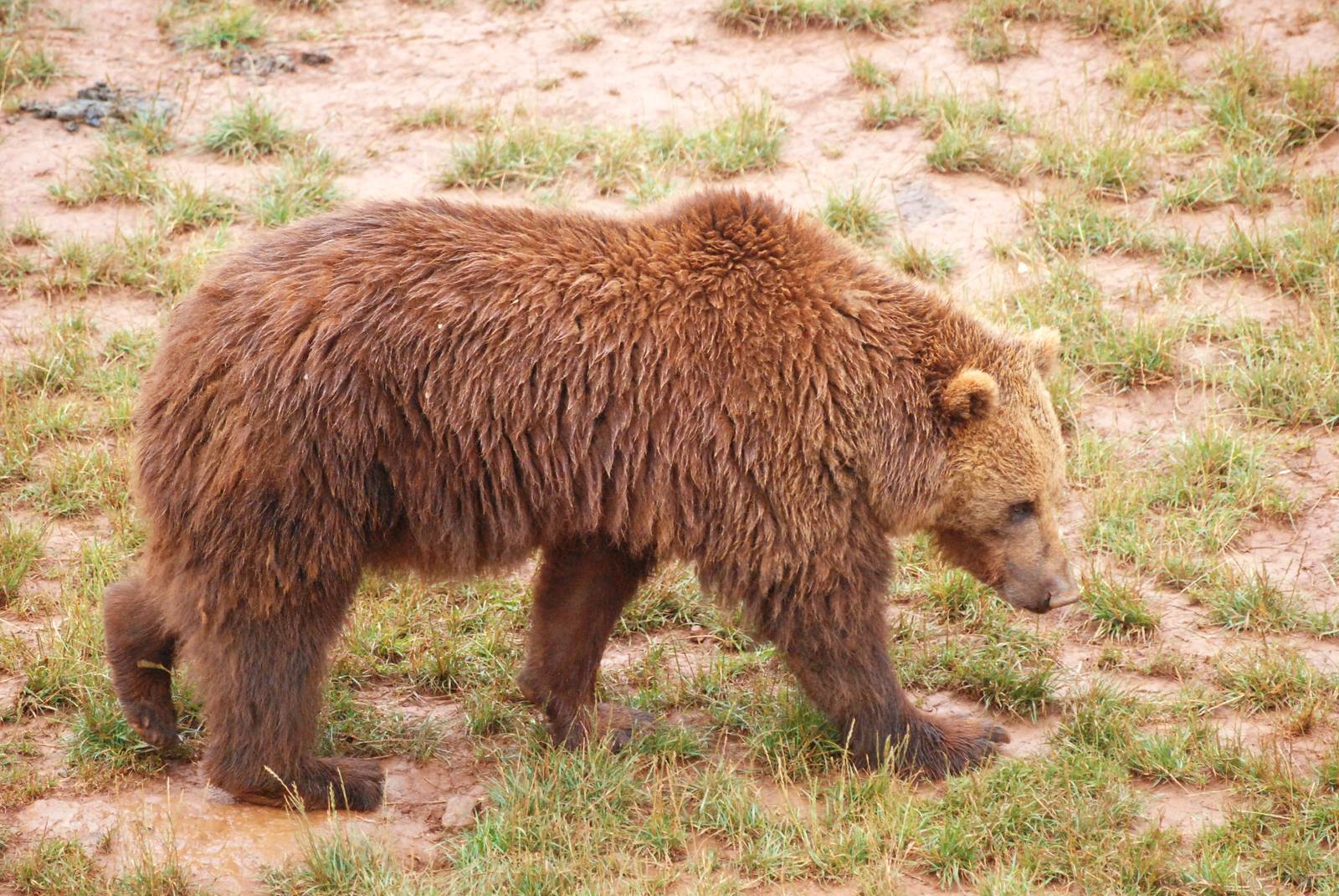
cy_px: 448
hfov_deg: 8.1
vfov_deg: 5.4
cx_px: 670
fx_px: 9496
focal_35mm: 255
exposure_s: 1/500
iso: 1600
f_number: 4.8
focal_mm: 170
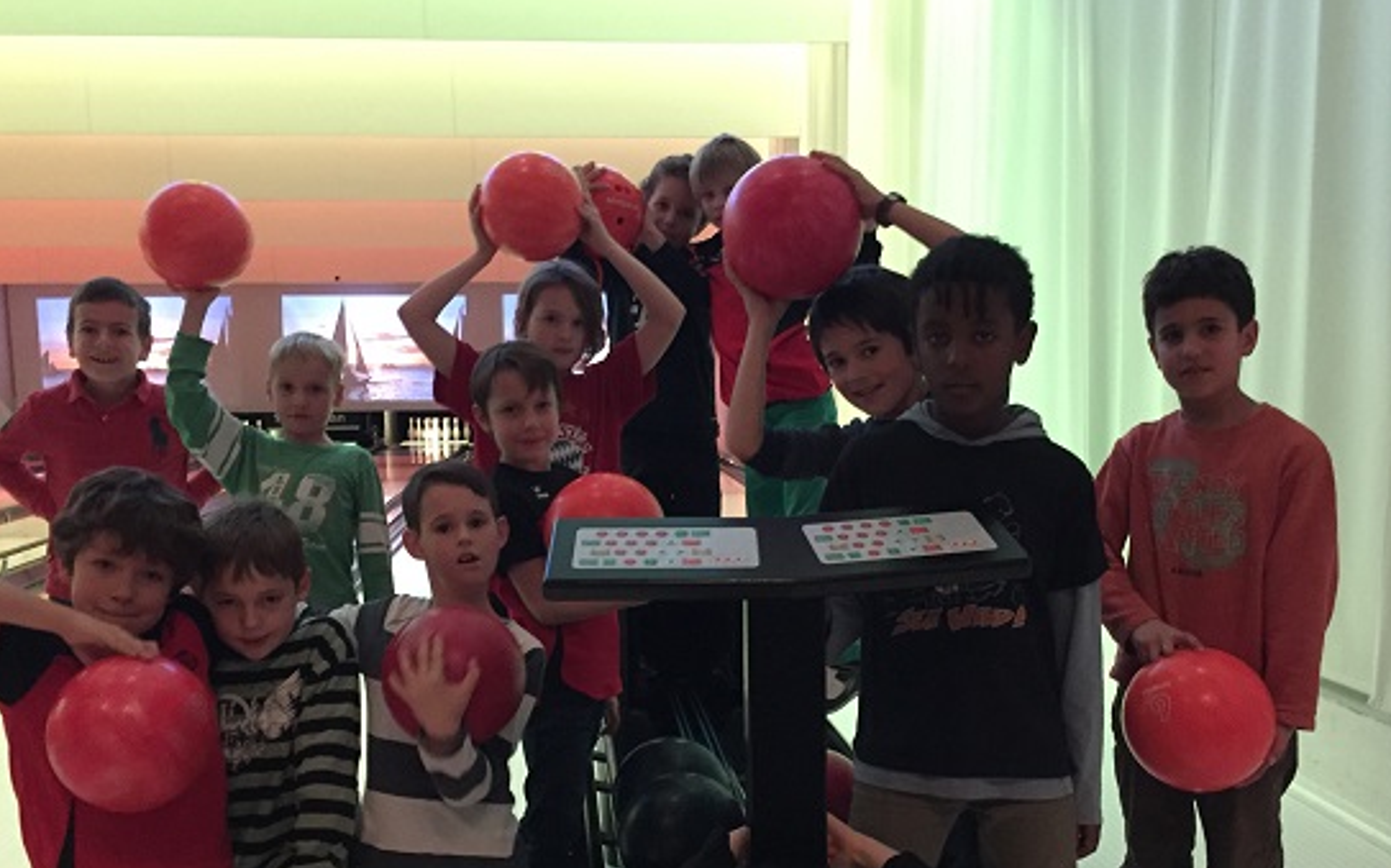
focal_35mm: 37
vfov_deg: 34.2
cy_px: 561
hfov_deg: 52.8
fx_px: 1402
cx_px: 706
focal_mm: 4.15
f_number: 2.2
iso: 640
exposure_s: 1/17
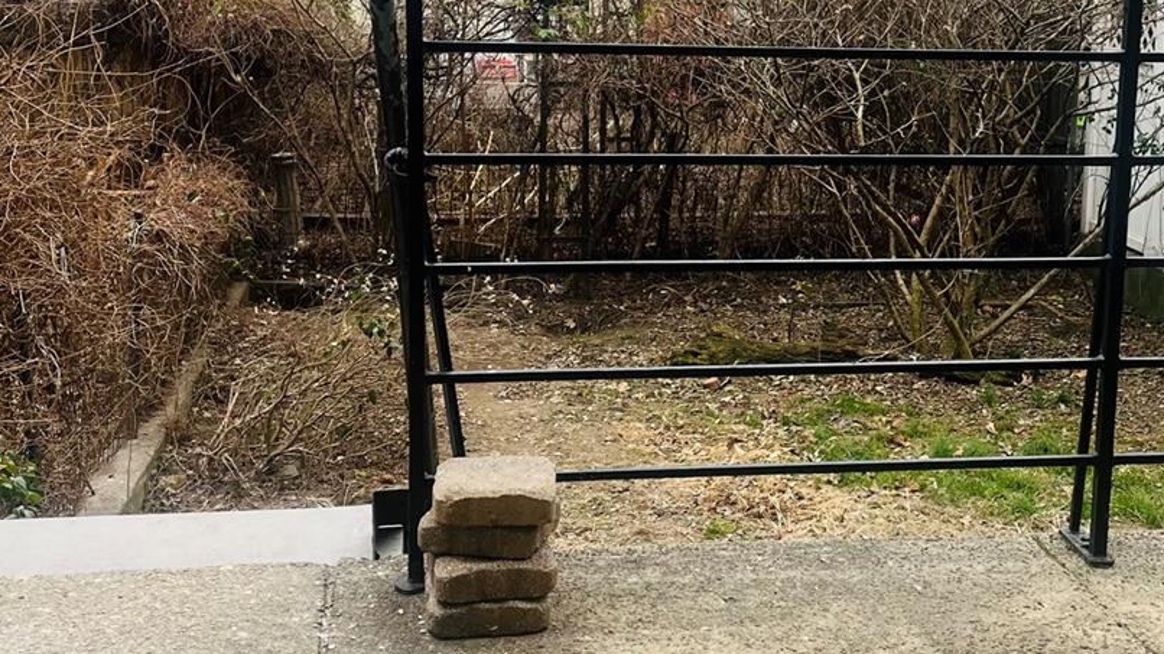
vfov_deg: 22.2
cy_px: 244
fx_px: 1666
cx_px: 770
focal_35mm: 54
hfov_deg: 38.1
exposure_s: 1/260
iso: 40
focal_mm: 5.1
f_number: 1.6
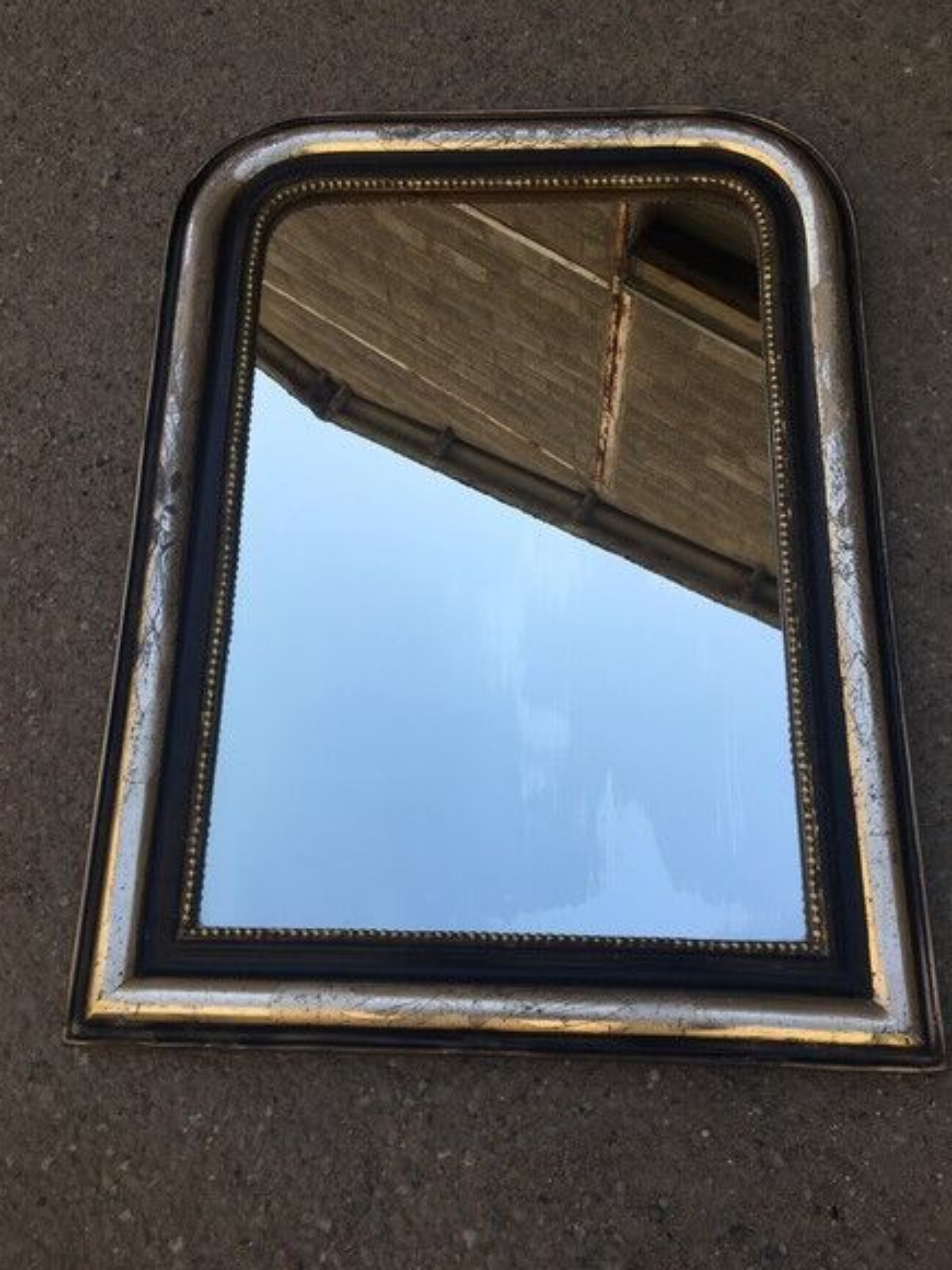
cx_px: 481
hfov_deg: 46.8
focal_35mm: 30
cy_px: 635
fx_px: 1100
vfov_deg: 60.0
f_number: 2.2
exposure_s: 1/986
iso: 25
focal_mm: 4.15
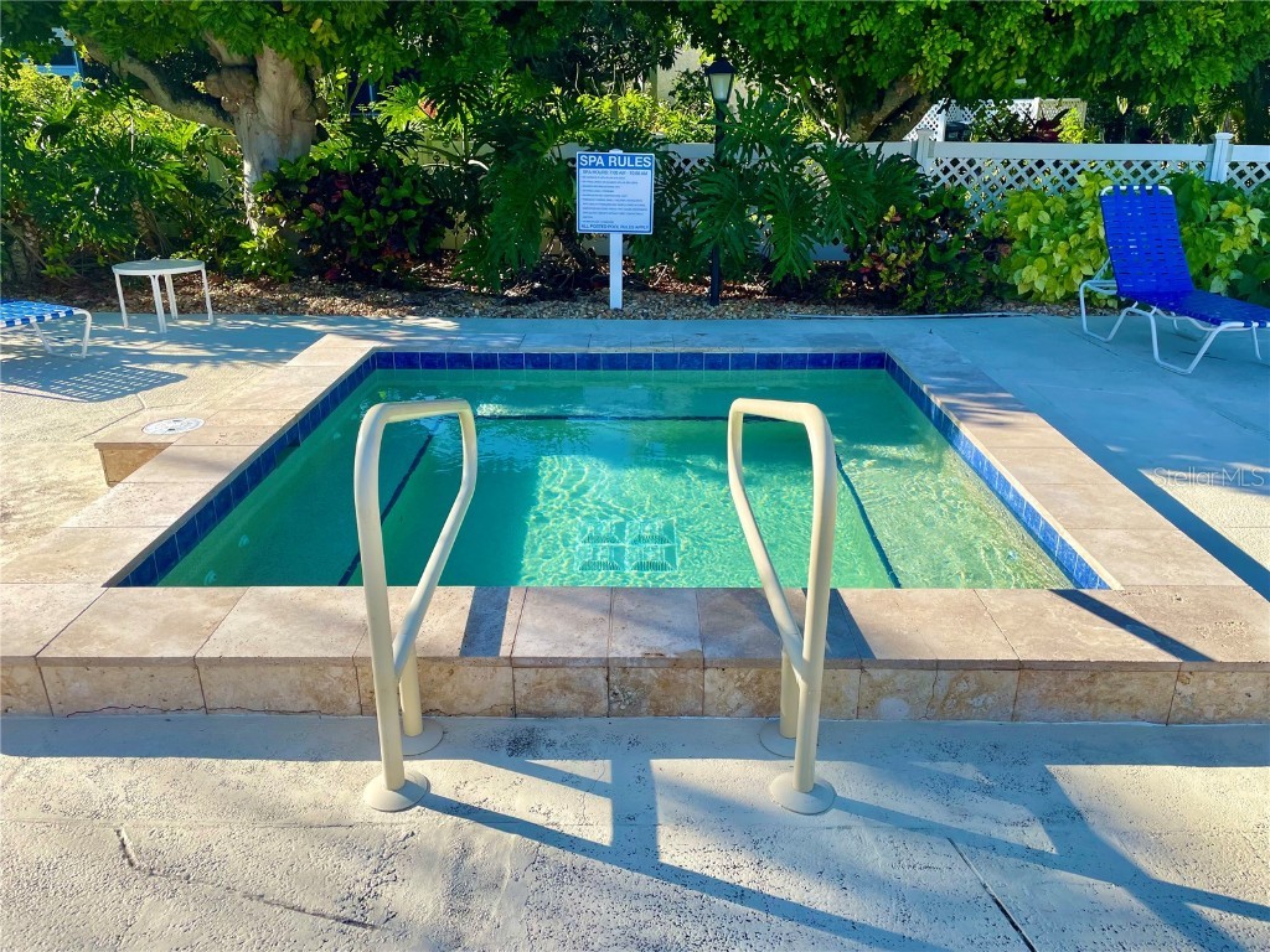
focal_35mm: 26
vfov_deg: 53.1
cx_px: 635
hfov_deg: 67.3
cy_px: 476
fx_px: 954
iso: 32
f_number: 1.6
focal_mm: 4.2
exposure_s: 1/1984
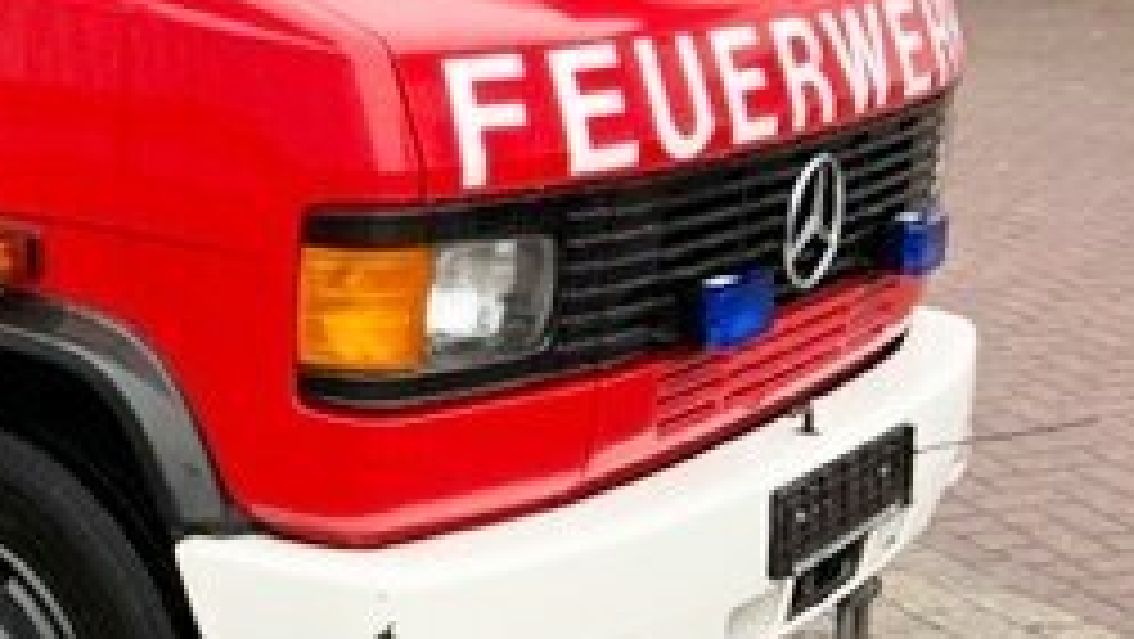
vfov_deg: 16.6
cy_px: 104
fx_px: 2166
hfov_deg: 26.5
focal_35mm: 72
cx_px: -176
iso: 80
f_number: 1.5
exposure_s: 1/121
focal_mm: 5.7
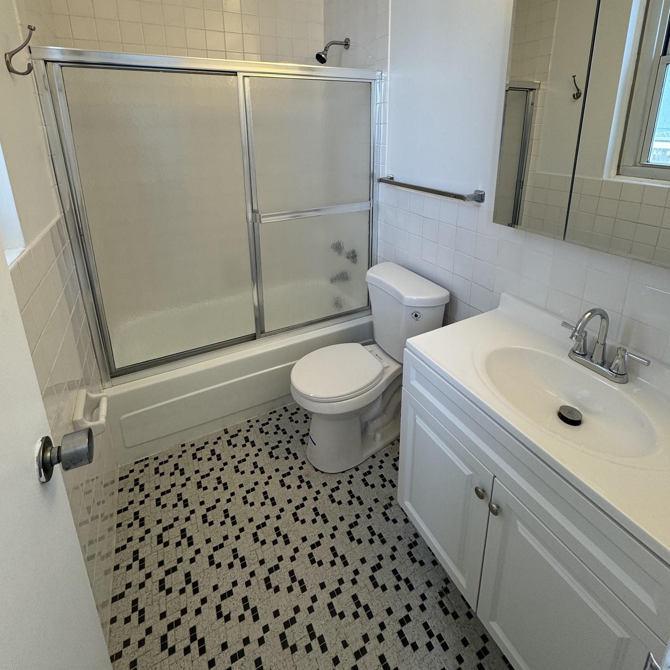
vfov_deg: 81.1
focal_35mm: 17
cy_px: 222
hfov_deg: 84.0
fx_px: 372
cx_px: 334
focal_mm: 2.22
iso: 64
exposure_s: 1/99
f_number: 2.2
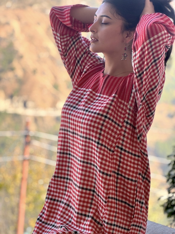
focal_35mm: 77
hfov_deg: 19.1
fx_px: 519
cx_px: 88
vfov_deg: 25.3
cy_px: 117
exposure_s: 1/110
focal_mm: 9
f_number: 2.8
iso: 25
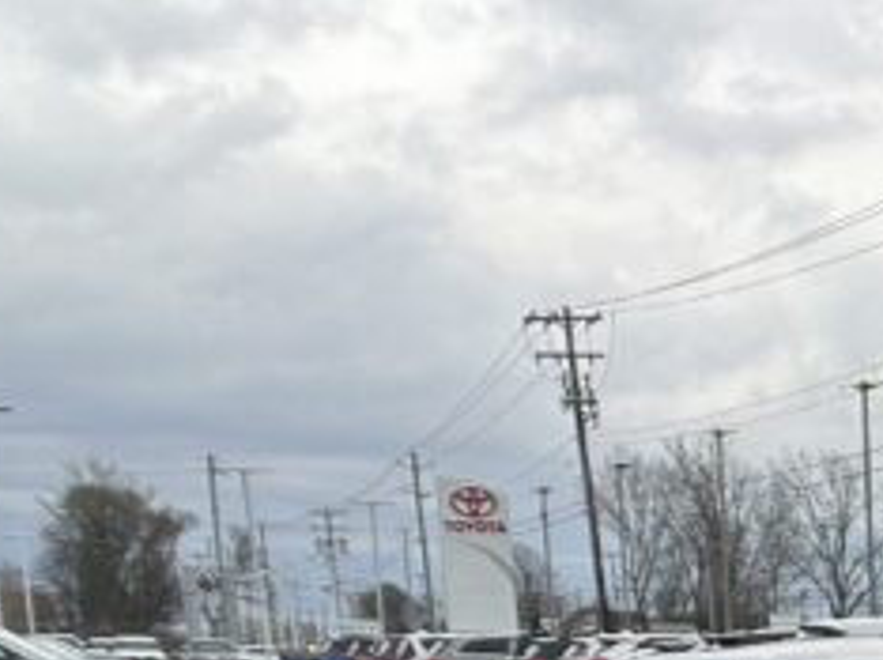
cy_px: 1139
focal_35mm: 114
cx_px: 1272
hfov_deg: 16.0
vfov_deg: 12.1
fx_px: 2905
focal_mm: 5.7
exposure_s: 1/2994
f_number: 1.5
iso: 50
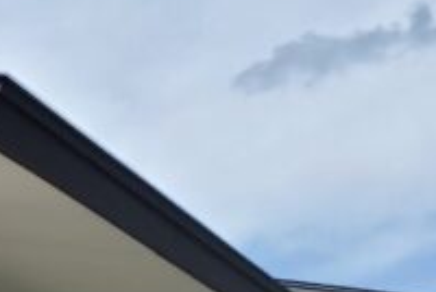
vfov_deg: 9.8
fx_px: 1637
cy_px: 469
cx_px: -355
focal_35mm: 135
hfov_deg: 13.5
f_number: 2.4
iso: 50
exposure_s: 1/1454
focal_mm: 4.3
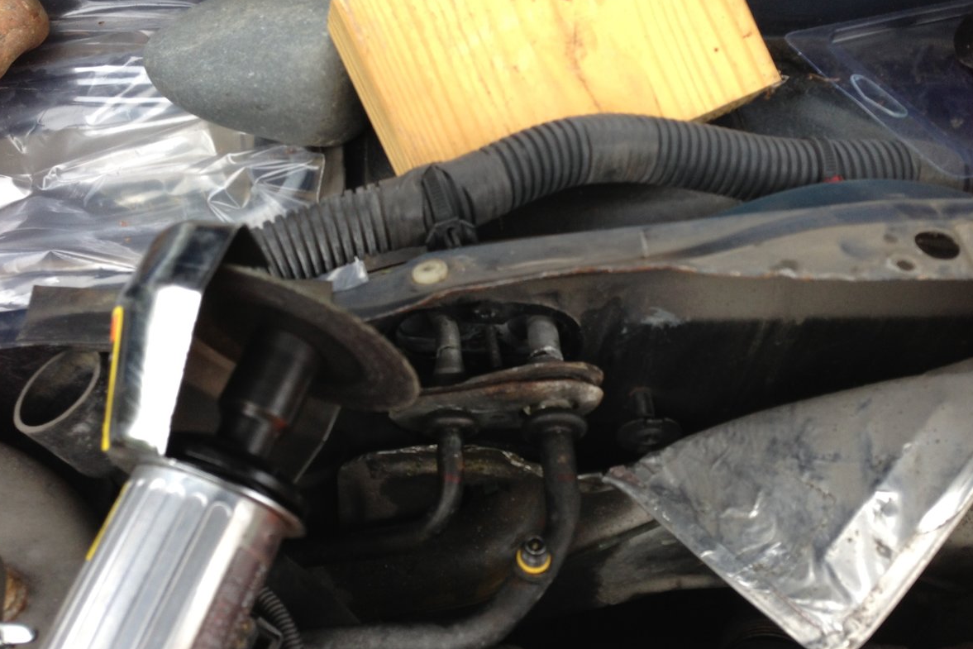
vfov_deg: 37.9
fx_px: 946
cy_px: 314
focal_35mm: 35
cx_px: 485
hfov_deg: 54.4
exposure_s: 1/120
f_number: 2.4
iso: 64
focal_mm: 4.13
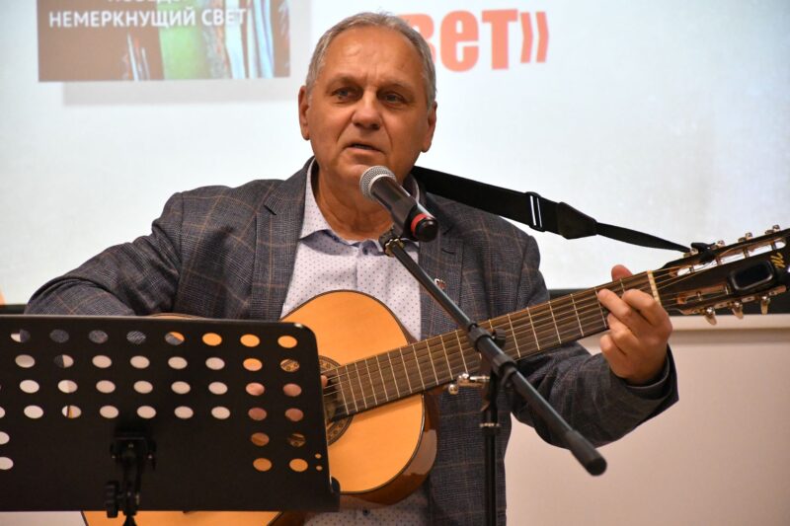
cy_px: 263
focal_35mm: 174
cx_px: 395
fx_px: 3817
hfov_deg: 11.8
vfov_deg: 7.9
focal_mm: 116
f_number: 5.6
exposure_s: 1/500
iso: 10000
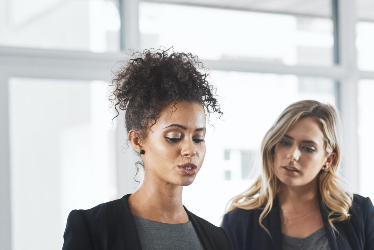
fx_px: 1019
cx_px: 255
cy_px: 197
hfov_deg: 20.7
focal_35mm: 98
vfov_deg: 13.9
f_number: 2
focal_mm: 50
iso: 200
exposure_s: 1/500
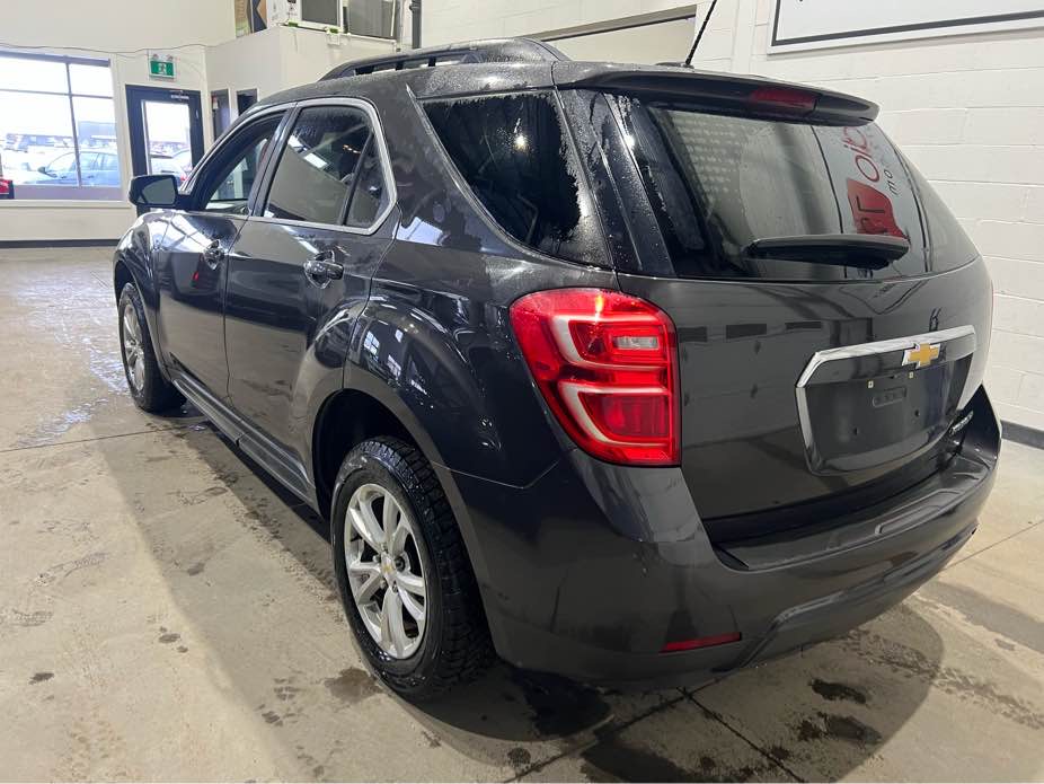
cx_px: 522
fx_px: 784
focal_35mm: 26
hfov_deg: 67.3
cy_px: 392
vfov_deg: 53.1
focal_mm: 5.7
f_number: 1.5
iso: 160
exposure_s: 1/60
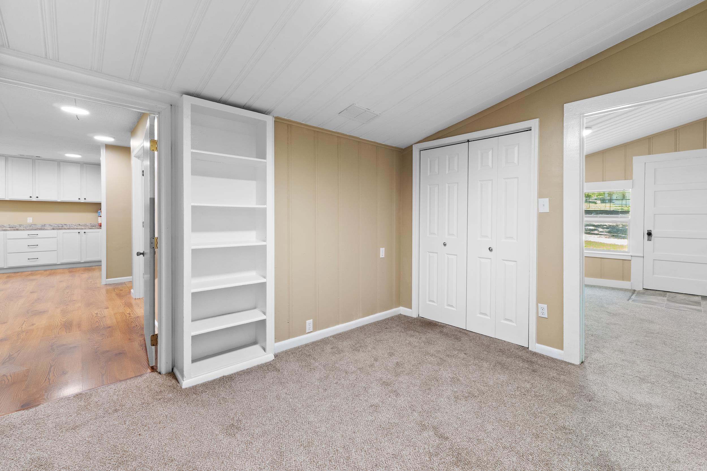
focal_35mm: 15
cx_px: 354
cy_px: 236
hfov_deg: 100.4
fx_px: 295
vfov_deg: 77.3
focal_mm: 10
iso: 200
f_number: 9
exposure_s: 1.6
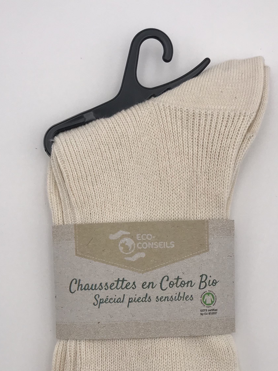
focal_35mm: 50
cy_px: 280
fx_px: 535
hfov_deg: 29.1
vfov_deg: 37.2
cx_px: 147
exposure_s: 1/563
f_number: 1.8
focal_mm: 3.99
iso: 20
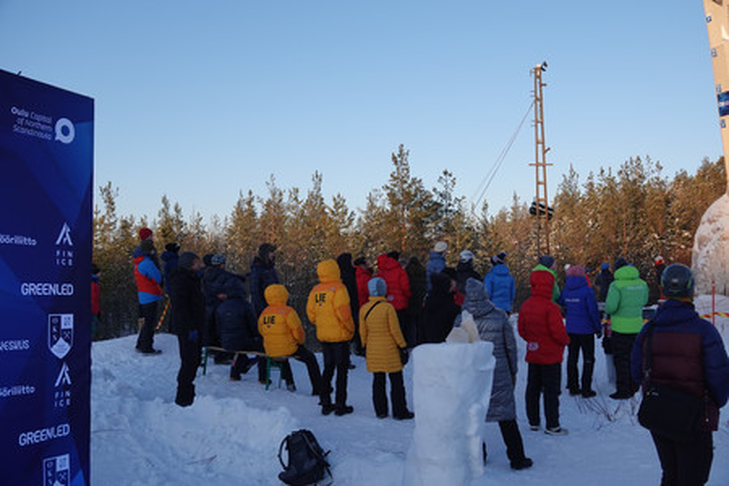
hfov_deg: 51.9
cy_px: 243
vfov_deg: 35.9
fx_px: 749
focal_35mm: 37
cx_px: 364
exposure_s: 1/500
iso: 100
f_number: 3.2
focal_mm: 13.7
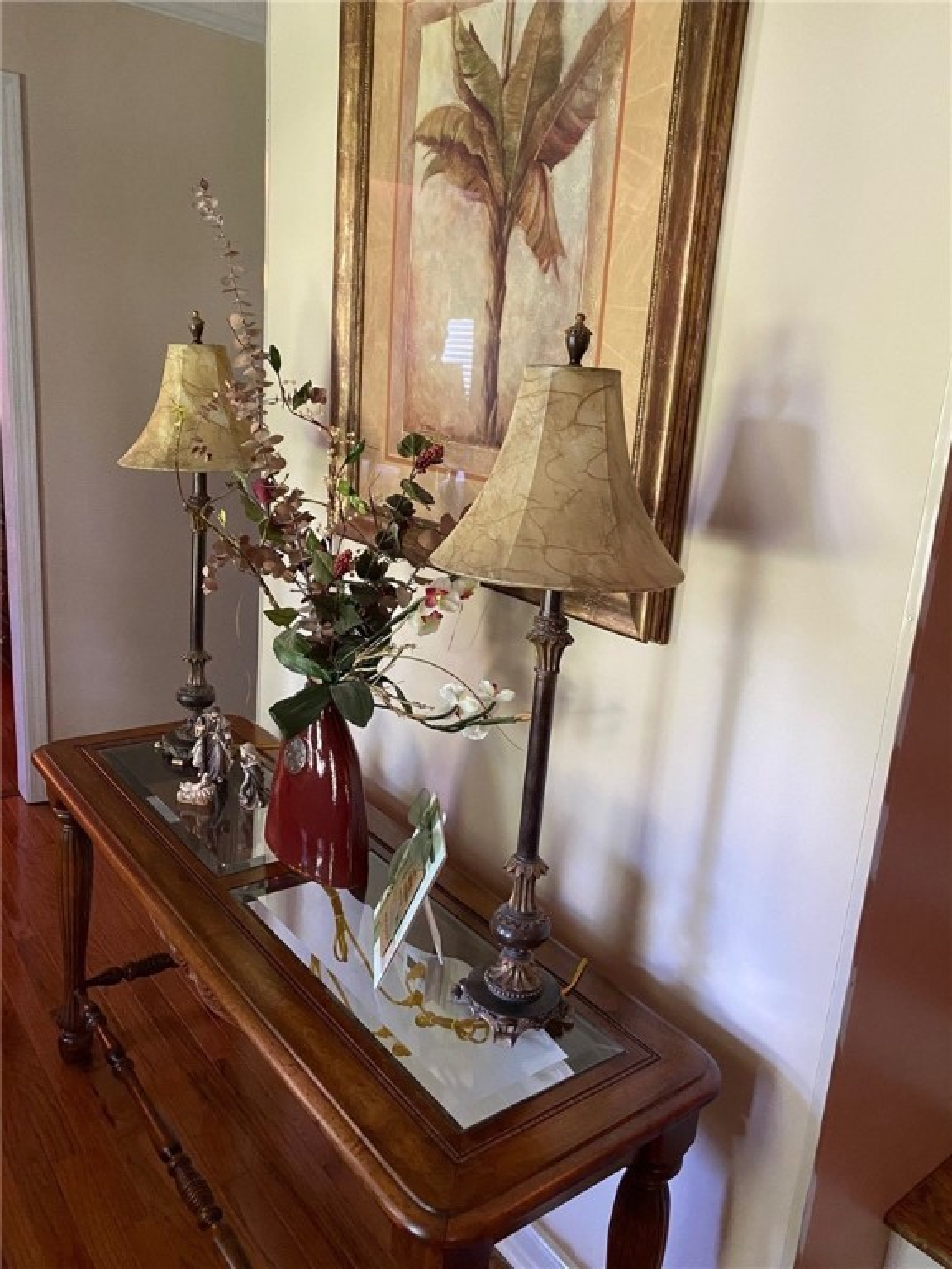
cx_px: 476
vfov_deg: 67.3
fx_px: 953
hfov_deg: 53.1
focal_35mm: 26
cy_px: 634
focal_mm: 4.25
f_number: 1.8
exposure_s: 1/60
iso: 500
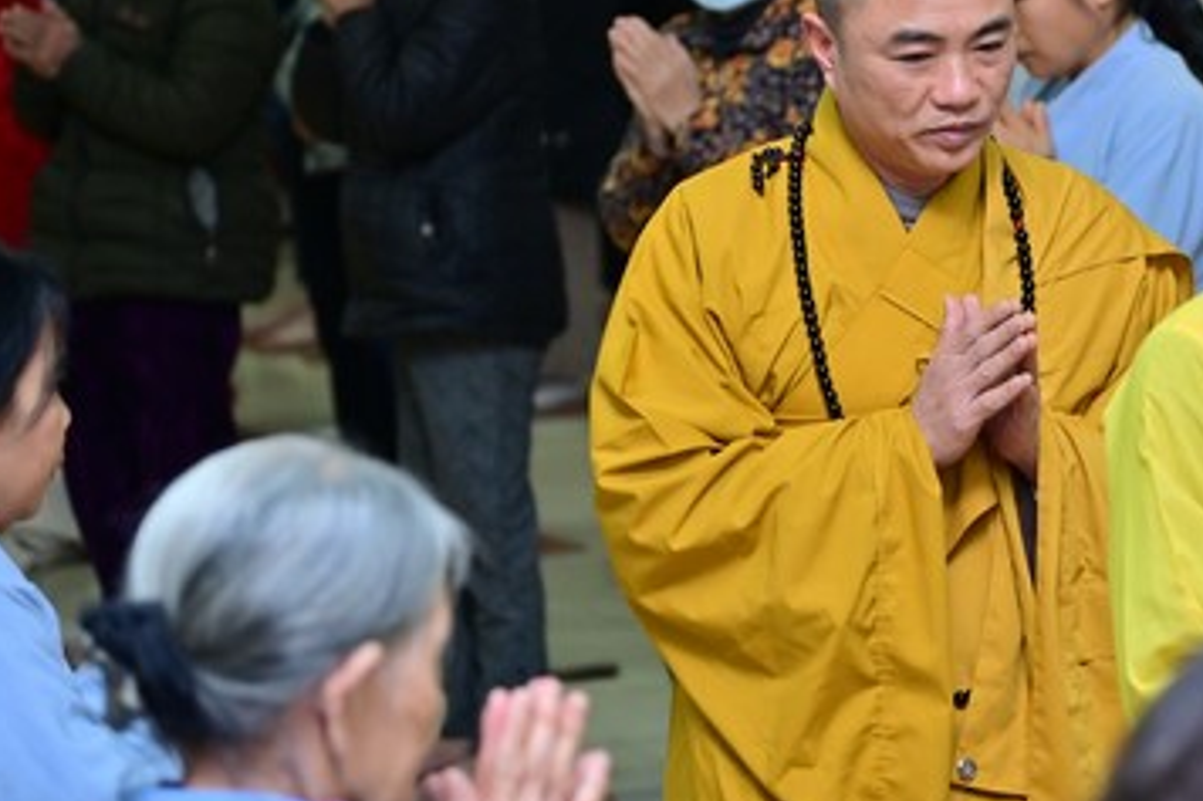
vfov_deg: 6.3
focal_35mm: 219
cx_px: 1024
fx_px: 7315
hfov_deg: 9.4
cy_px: 257
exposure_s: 1/160
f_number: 4
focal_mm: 120
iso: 2000
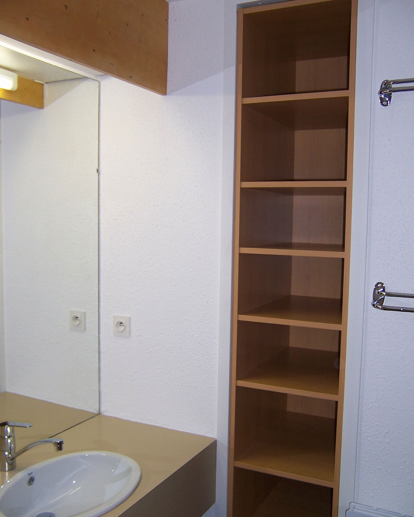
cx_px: 206
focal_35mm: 35
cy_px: 255
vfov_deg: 51.5
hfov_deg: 42.2
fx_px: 536
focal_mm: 5.5
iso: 80
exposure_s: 1/60
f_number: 2.8
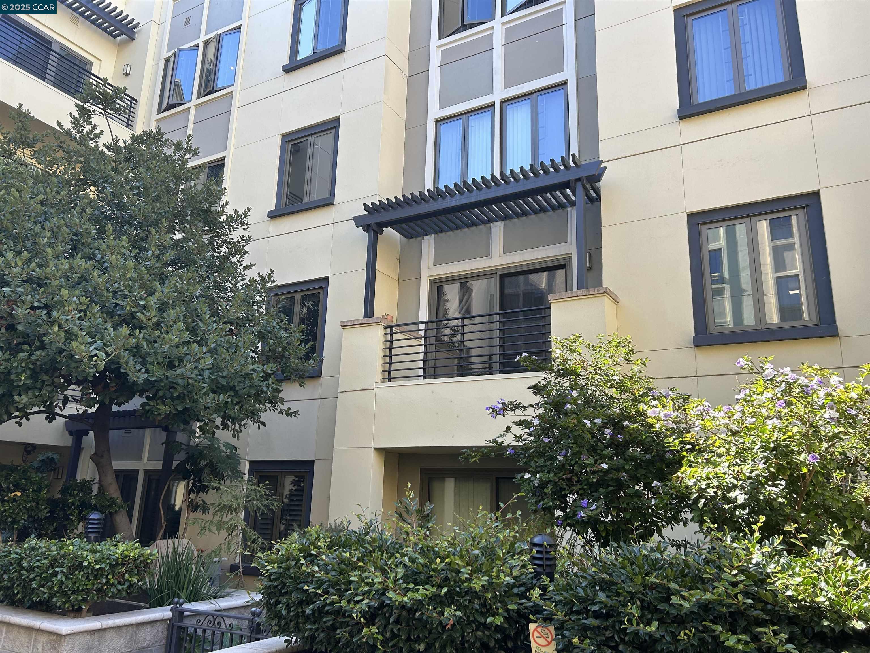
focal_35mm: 26
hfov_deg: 67.3
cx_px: 435
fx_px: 653
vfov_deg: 53.1
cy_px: 326
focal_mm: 5.7
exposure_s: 1/452
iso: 50
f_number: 1.5
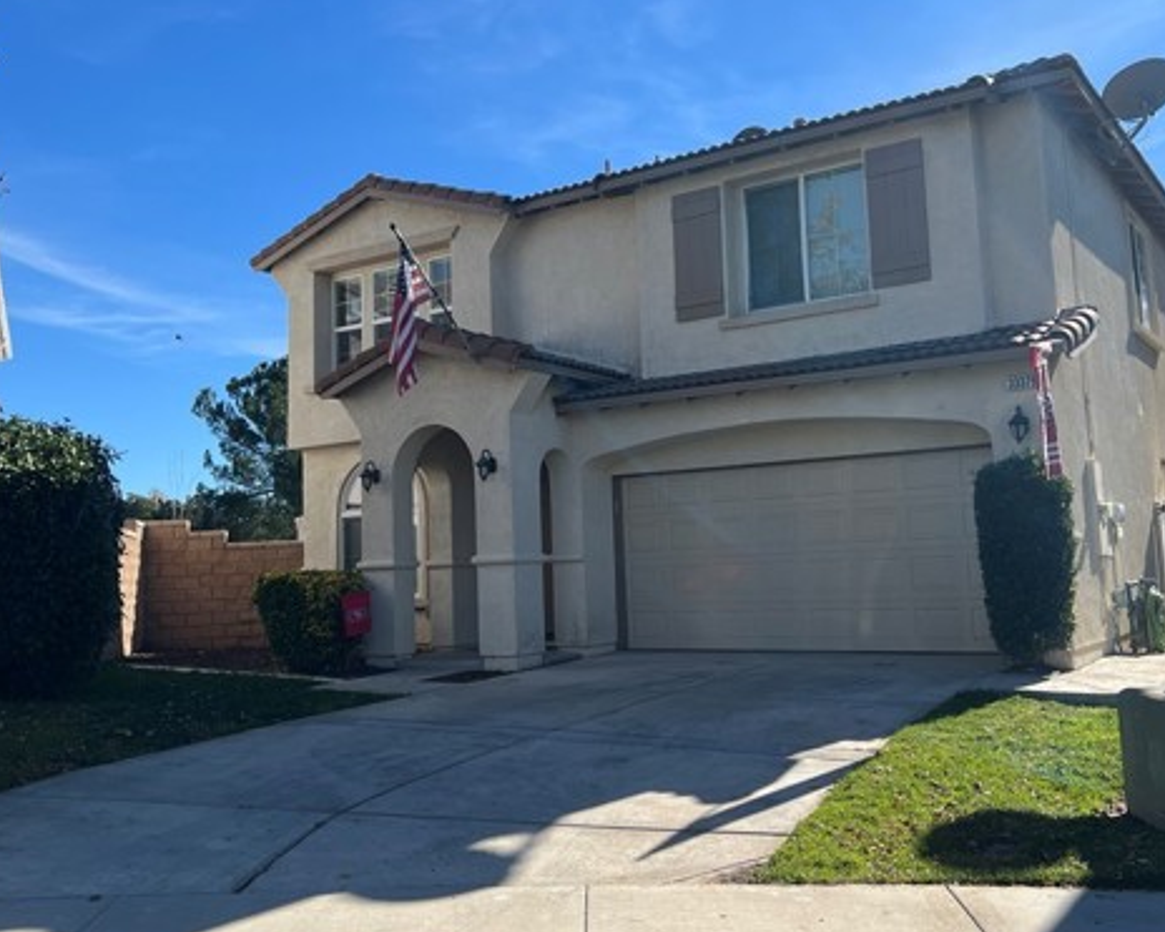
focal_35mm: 35
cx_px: 613
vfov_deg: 42.1
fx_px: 1207
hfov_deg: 51.5
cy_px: 409
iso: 50
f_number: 1.5
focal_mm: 5.7
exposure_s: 1/3460
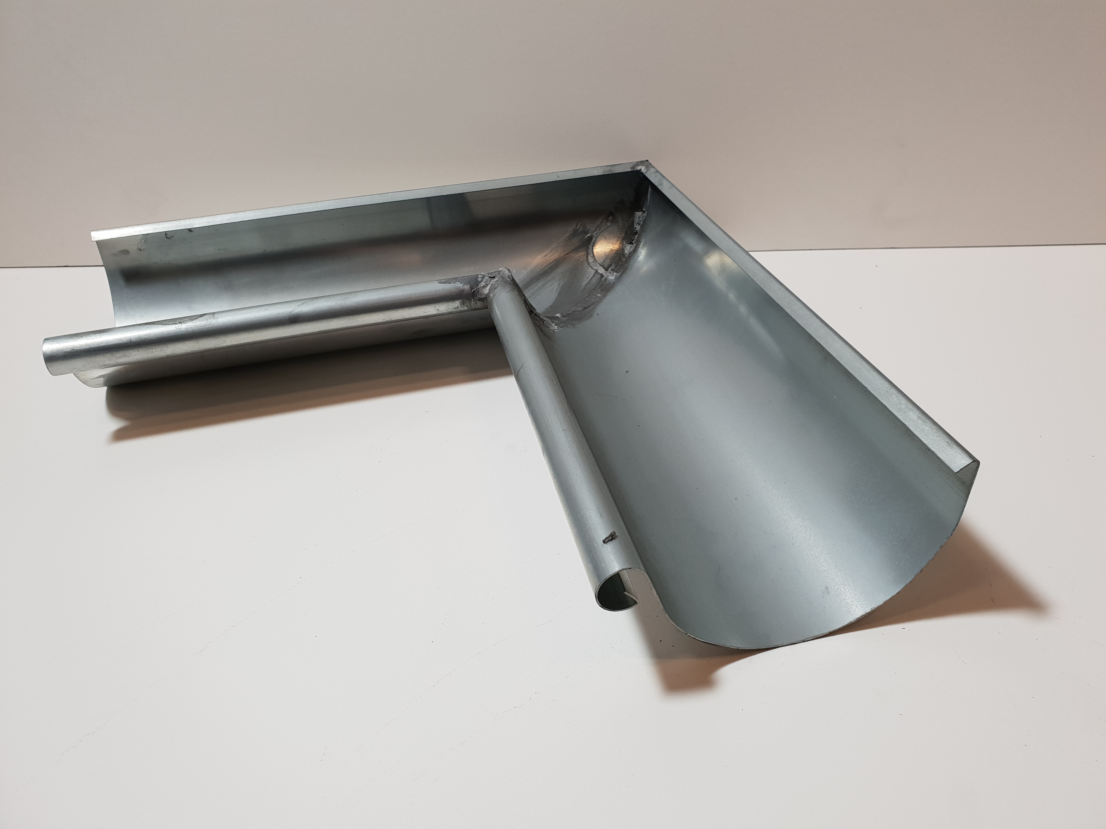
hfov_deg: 67.3
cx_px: 553
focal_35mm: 26
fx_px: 831
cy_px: 414
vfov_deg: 53.1
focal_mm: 4.3
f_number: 2.4
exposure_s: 1/50
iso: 125
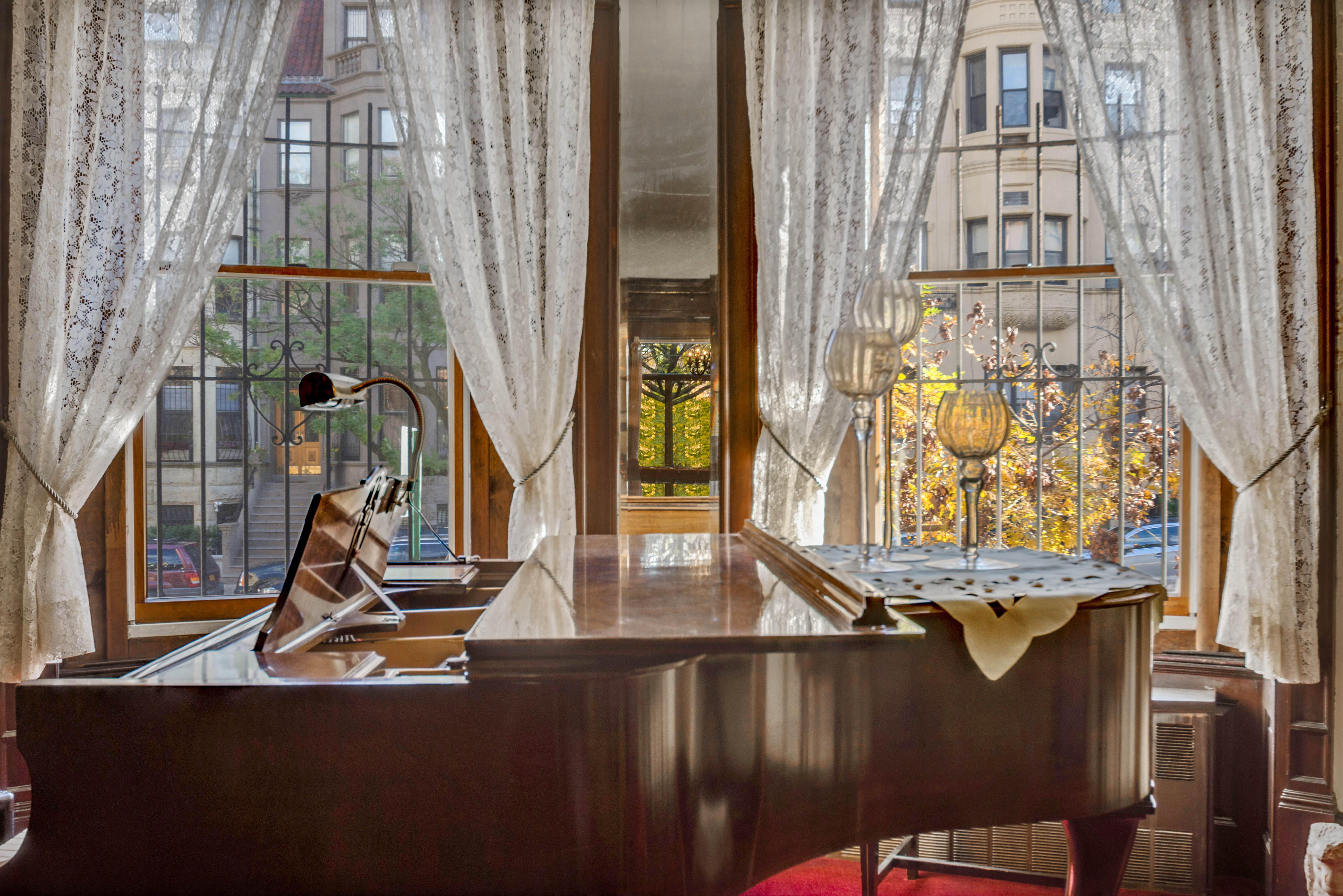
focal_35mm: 36
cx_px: 672
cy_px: 448
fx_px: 1344
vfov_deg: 36.9
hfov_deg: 53.1
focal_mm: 24
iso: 100
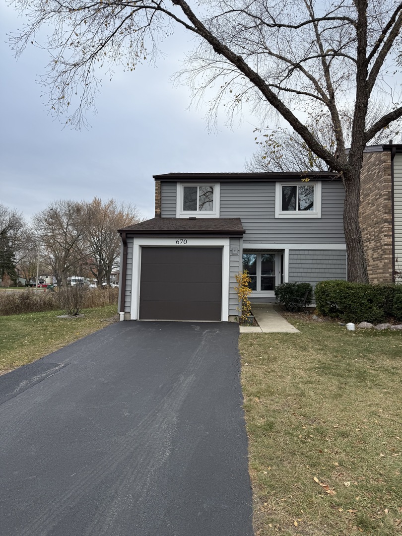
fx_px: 372
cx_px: 201
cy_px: 268
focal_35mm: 24
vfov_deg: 71.6
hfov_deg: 56.8
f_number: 1.78
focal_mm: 6.76
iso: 80
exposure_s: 1/1689
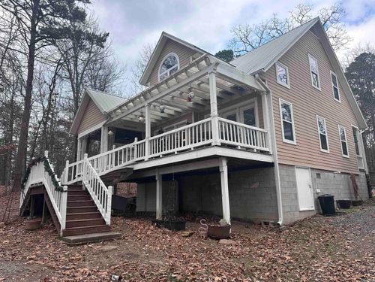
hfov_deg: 71.6
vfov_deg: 56.8
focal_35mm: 24
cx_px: 188
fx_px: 260
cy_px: 141
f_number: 1.78
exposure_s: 1/1050
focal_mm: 6.86
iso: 80
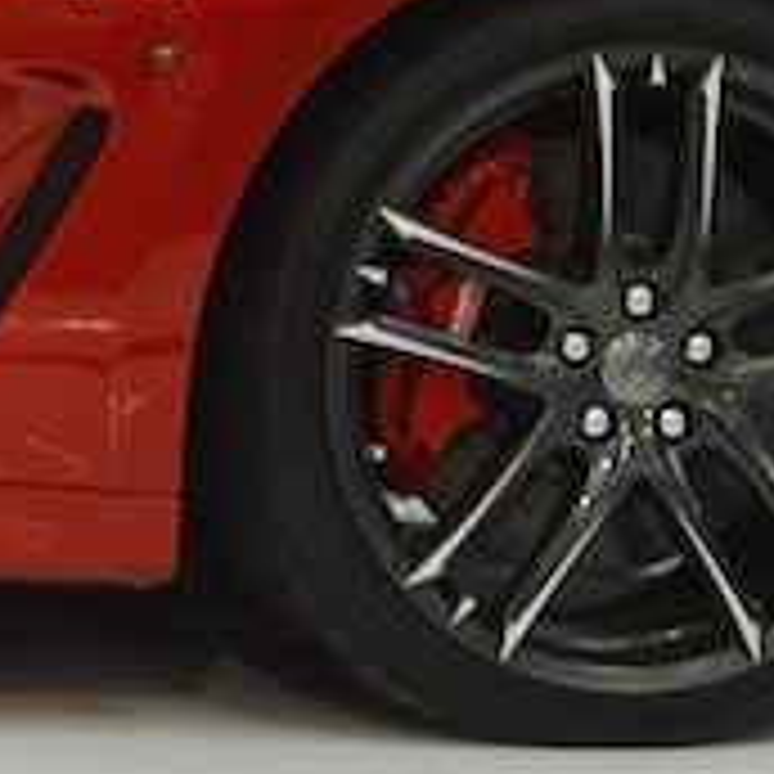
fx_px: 4326
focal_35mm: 171
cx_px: -1269
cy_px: -7
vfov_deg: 10.1
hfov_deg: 8.9
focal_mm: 18
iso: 400
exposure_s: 1/100
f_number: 5
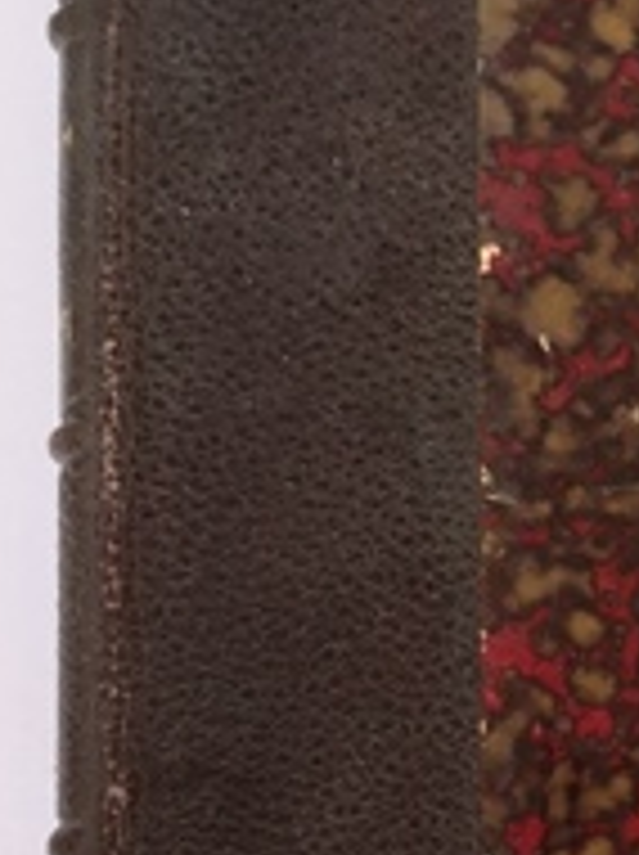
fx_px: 2245
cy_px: 752
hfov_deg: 15.2
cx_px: 909
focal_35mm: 91
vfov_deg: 21.1
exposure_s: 1/33.3
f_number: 1.8
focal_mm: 3.95
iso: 250
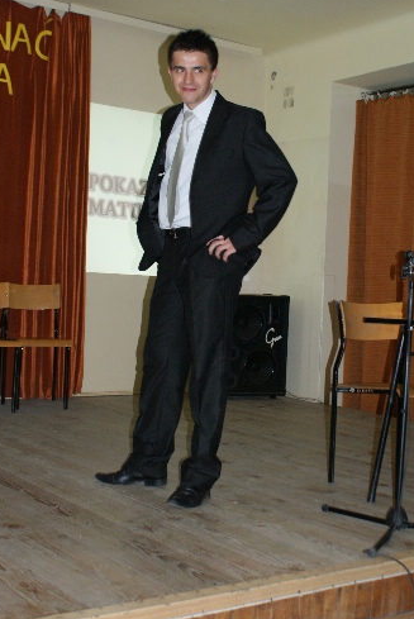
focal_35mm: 51
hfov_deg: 26.5
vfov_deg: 38.8
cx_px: 201
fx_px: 878
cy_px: 276
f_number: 5.6
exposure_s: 1/60
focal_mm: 26
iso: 400
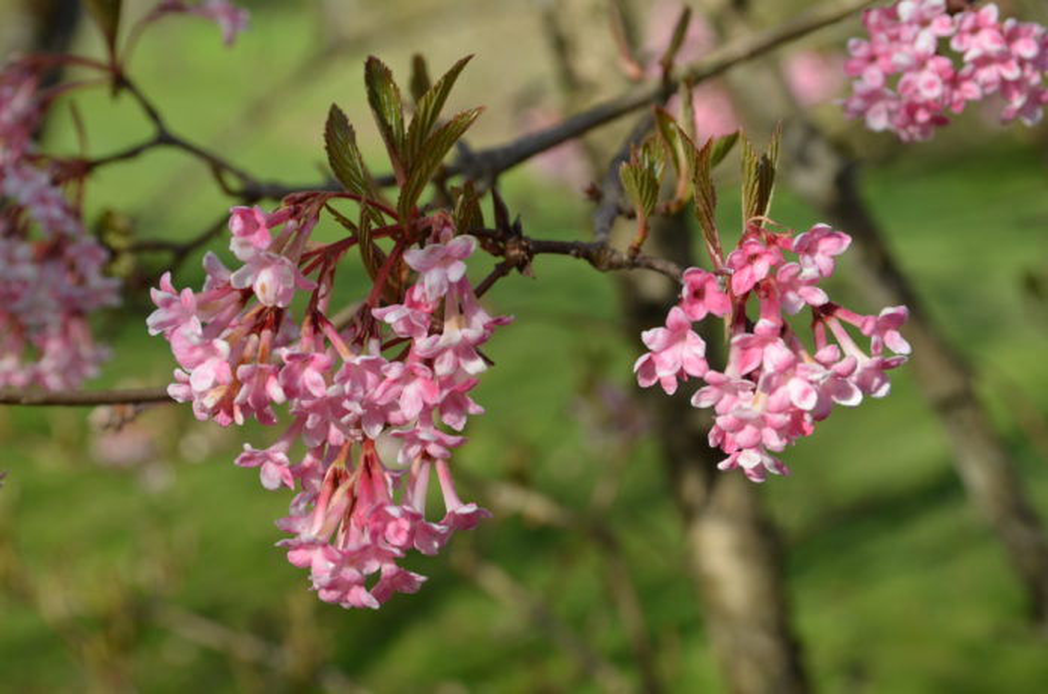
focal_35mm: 75
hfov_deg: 27.0
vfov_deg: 18.1
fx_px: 2179
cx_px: 524
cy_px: 347
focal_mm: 50
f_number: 8
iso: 200
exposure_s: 1/250
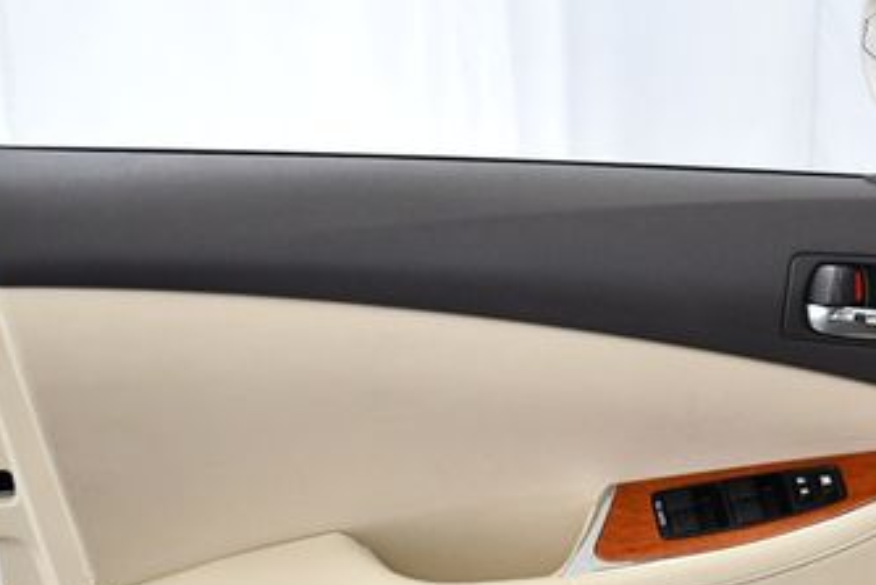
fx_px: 1680
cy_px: 554
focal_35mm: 69
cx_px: 687
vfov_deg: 19.3
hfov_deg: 28.7
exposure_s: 1/125
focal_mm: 18
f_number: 3.5
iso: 900
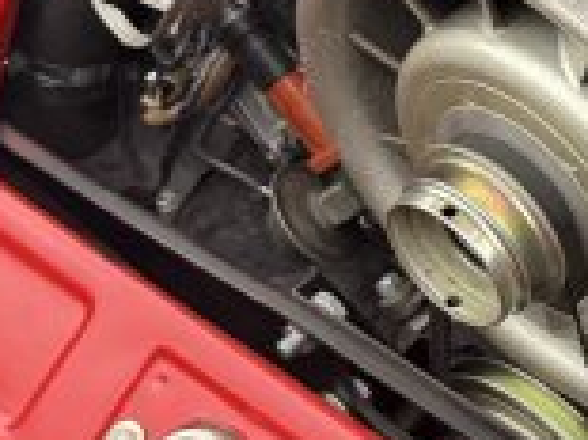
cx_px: 869
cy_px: 4
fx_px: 1680
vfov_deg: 14.7
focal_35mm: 99
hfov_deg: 17.9
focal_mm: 6.76
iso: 400
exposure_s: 1/49
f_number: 1.78
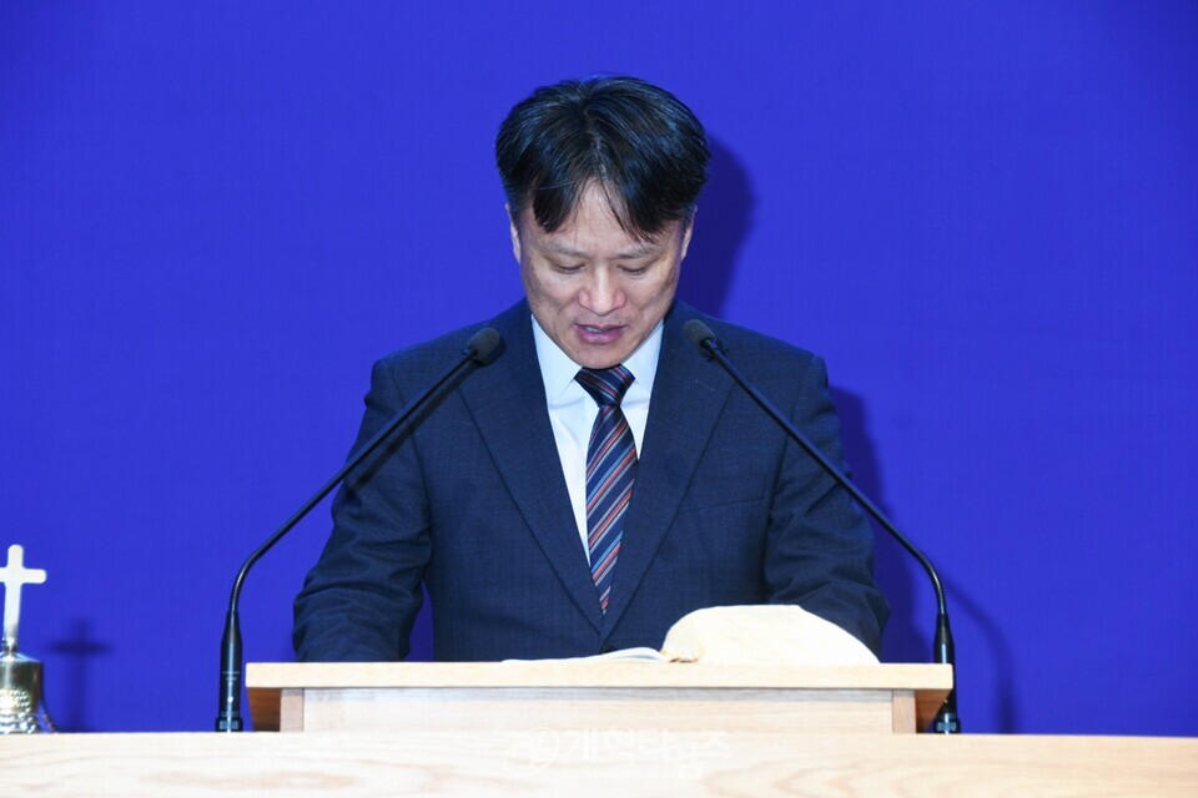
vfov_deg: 9.7
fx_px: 4725
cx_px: 599
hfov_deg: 14.4
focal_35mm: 142
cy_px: 399
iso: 500
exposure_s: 1/60.2
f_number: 6.3
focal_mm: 95
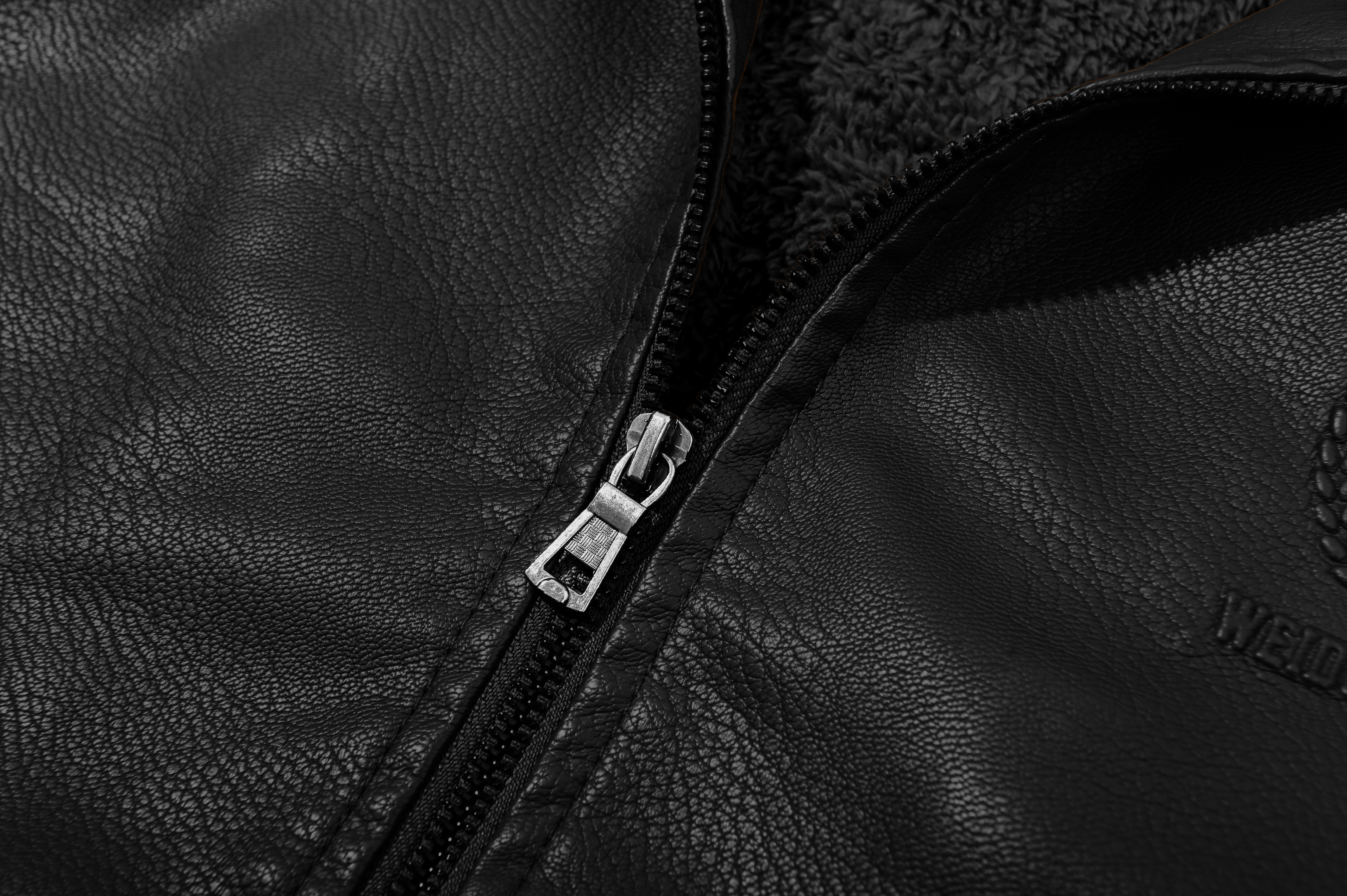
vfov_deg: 19.4
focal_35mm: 70
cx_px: 674
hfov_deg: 28.9
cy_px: 448
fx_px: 2617
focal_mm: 70
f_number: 13
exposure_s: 1/160
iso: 200
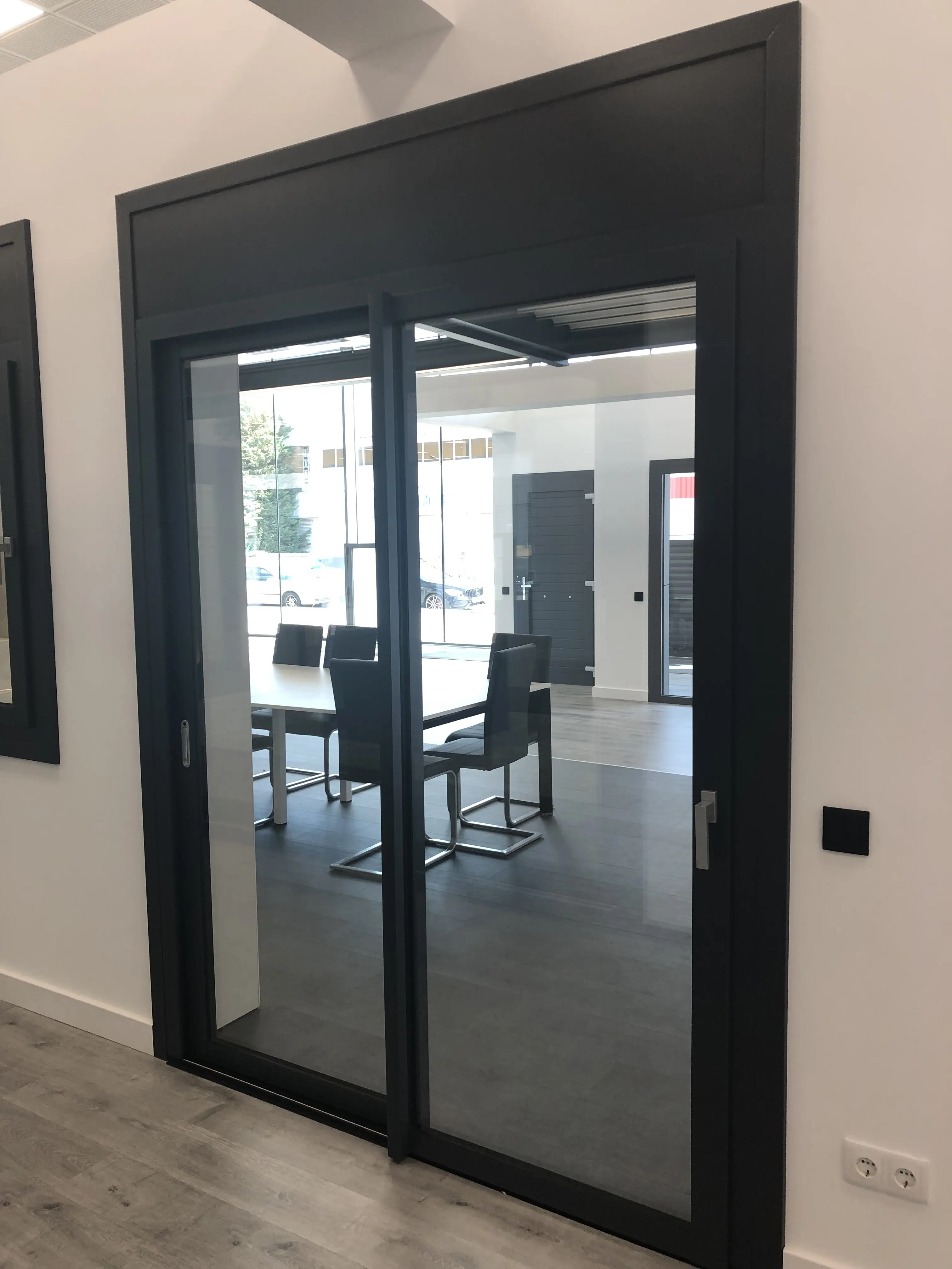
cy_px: 634
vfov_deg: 63.4
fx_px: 1027
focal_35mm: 28
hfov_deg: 49.7
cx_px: 476
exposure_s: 1/50
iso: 32
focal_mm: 4
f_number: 1.8
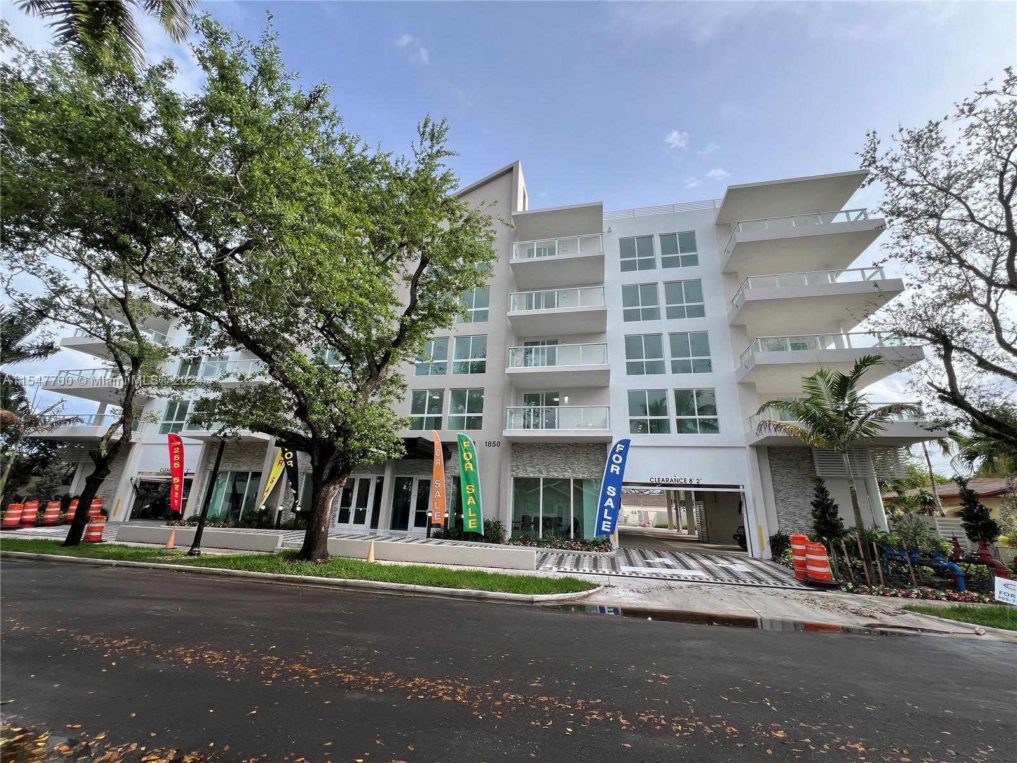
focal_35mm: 13
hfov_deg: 106.2
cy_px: 382
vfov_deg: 89.9
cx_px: 508
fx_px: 382
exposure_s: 1/511
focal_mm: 1.57
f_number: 1.8
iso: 32
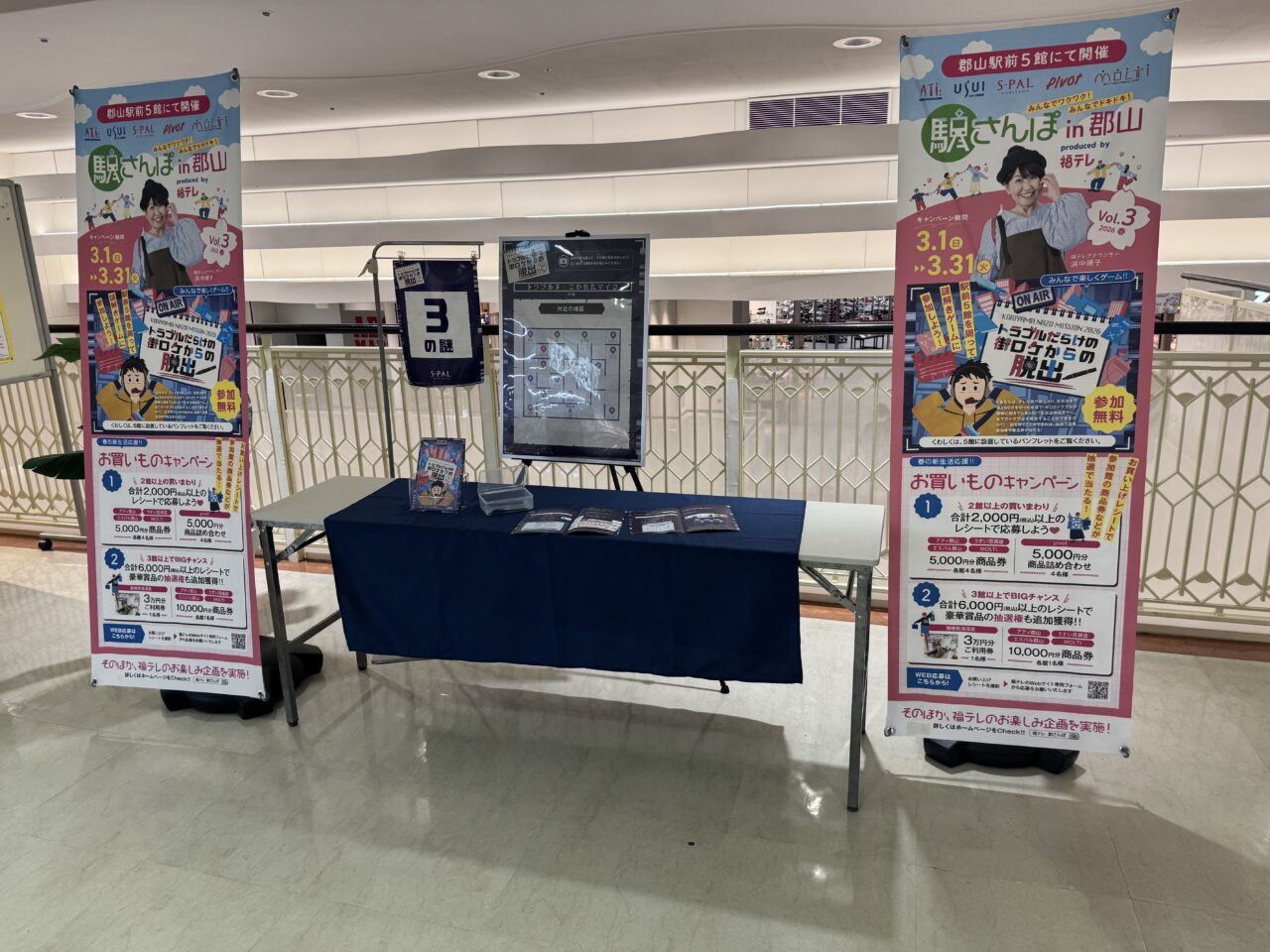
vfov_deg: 56.8
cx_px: 635
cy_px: 476
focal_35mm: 24
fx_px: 881
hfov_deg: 71.6
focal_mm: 6.76
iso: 80
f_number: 1.78
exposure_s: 1/100
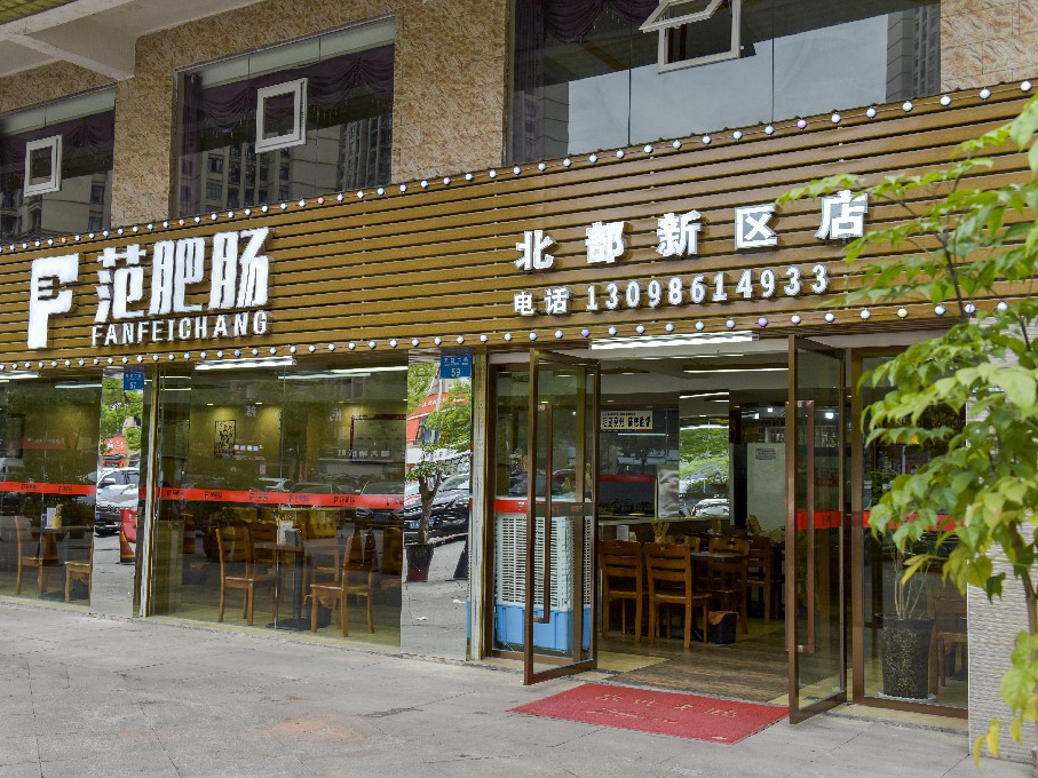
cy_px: 389
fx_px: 1139
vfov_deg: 37.7
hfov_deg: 48.9
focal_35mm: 38
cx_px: 455
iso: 640
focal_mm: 35
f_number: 6.3
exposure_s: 1/320
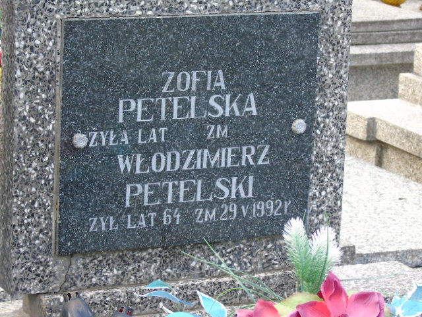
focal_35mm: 142
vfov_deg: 10.4
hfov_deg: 13.9
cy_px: 158
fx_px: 1731
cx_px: 211
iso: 320
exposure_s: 1/125
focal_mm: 25
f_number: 4.7
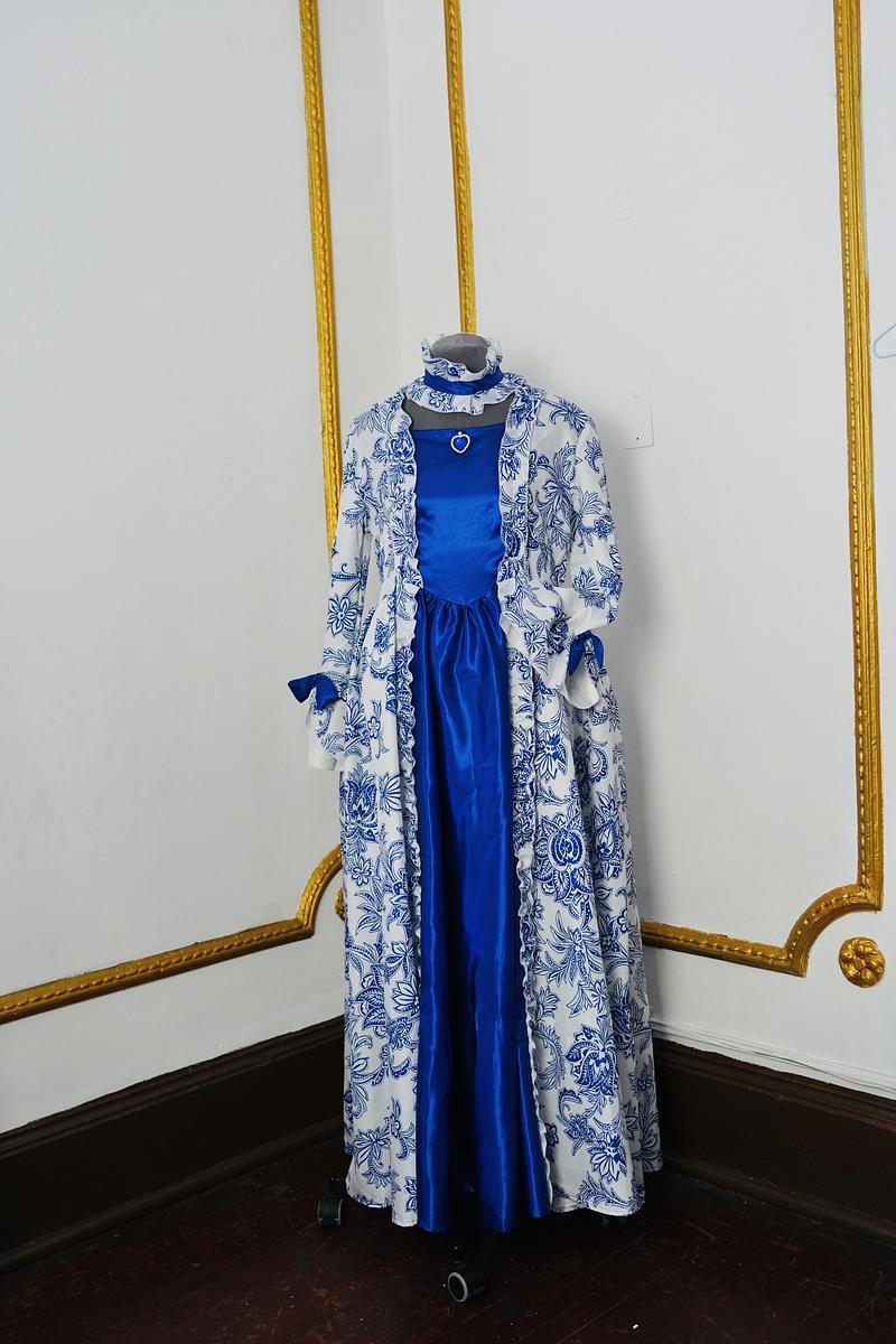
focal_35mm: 37
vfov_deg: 51.9
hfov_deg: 35.9
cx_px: 448
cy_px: 672
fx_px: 1381
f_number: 5
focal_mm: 37
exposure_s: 1/160
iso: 1600
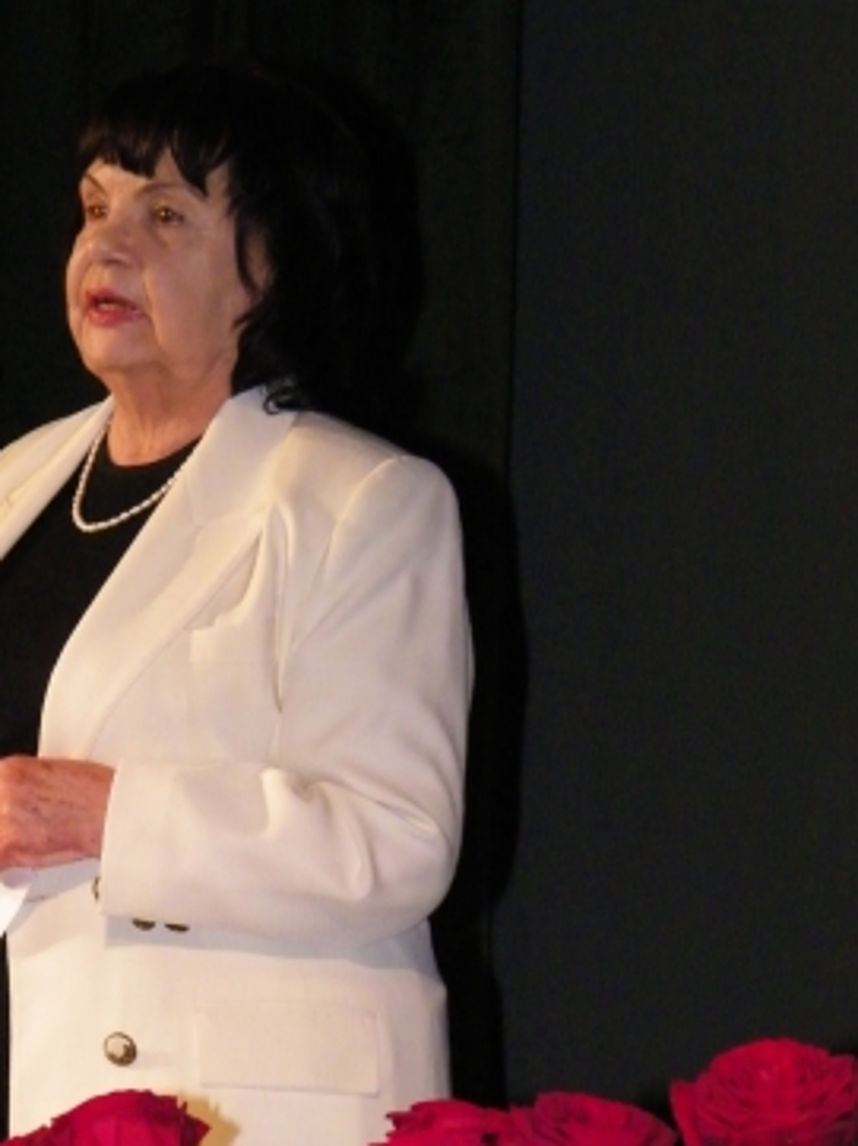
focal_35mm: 209
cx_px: 250
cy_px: 823
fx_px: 6915
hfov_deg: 7.1
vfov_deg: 9.5
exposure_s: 1/40
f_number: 4.8
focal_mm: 22.5
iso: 400
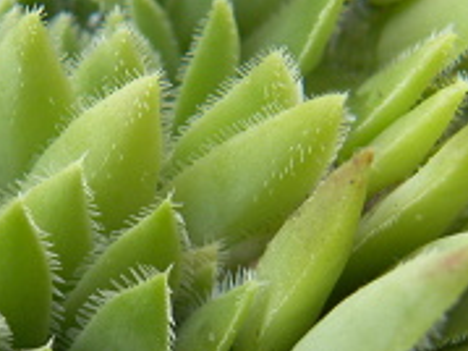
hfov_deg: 17.5
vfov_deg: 13.3
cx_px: 8
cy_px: 338
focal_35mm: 110
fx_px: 1486
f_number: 3.2
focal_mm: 7.3
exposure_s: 1/100
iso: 100
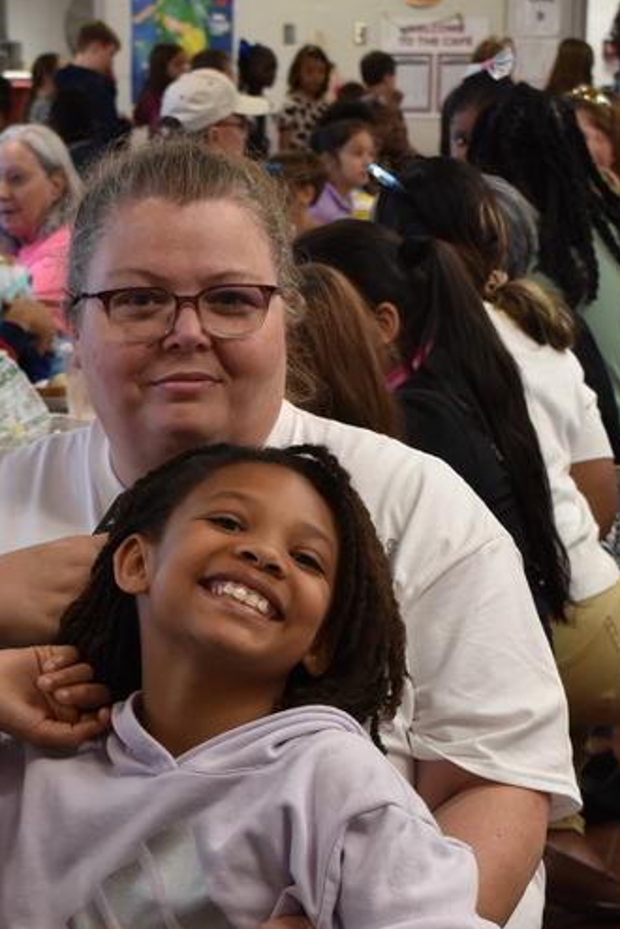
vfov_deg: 21.0
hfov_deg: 14.1
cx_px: 186
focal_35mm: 97
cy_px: 584
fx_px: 2506
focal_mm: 40
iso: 900
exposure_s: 1/60
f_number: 7.1
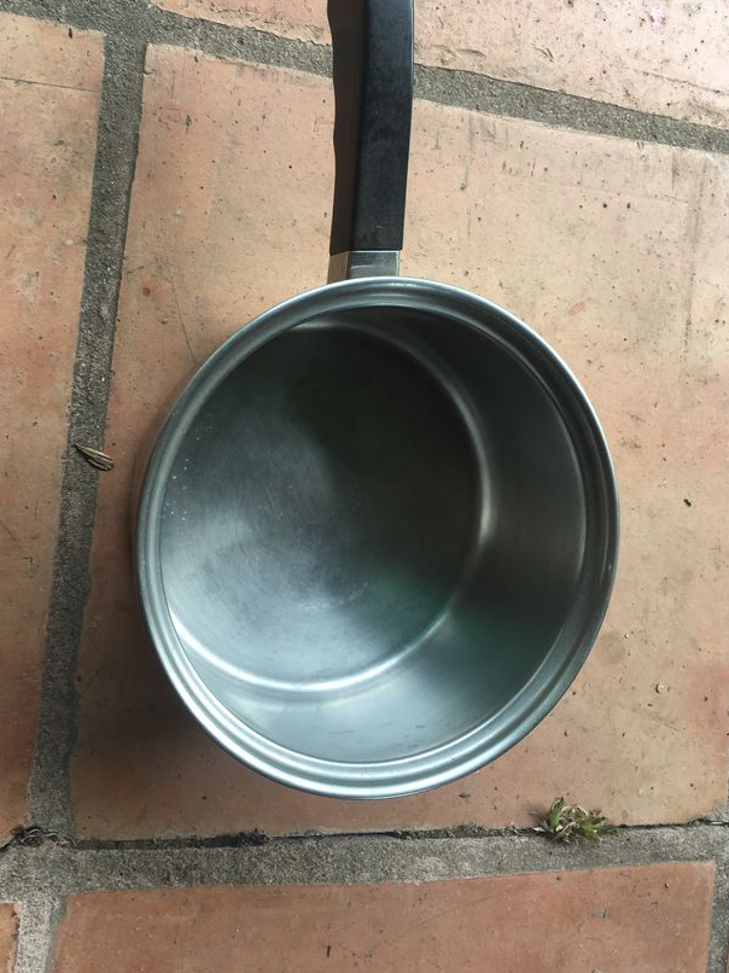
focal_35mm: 36
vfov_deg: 50.9
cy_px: 377
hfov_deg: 39.5
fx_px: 1011
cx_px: 301
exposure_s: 1/50
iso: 25
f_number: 2.2
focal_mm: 4.15
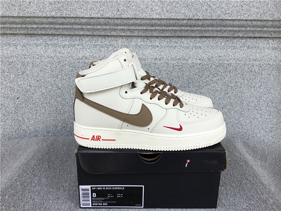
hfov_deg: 58.4
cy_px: 106
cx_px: 140
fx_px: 252
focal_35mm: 31
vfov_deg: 45.4
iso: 25
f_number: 2.4
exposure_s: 1/926
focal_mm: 3.3
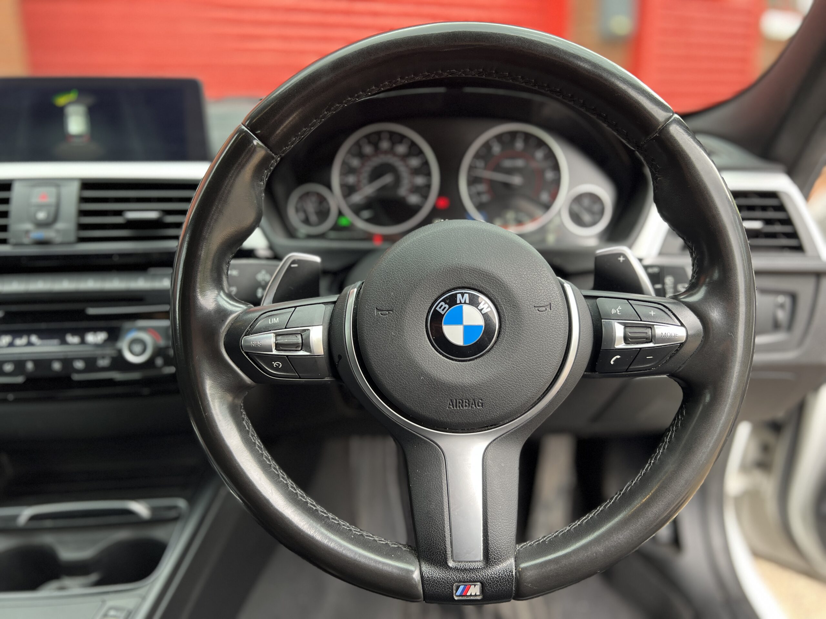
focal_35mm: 26
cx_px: 413
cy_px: 310
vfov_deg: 53.1
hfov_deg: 67.3
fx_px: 620
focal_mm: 5.7
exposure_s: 1/121
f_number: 1.5
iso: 100
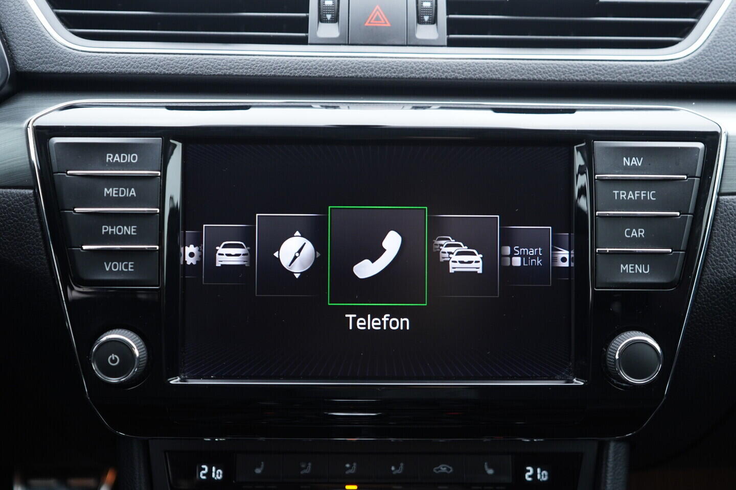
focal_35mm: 36
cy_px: 245
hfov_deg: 53.1
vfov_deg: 36.9
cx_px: 368
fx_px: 736
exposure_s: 1/40
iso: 400
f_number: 2.8
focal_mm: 24
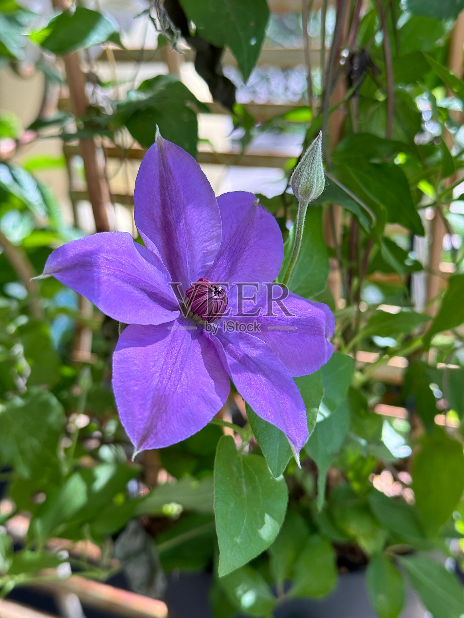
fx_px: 858
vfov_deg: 39.7
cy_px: 309
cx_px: 232
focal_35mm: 48
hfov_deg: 30.3
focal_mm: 6.76
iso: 64
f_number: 1.78
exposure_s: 1/331
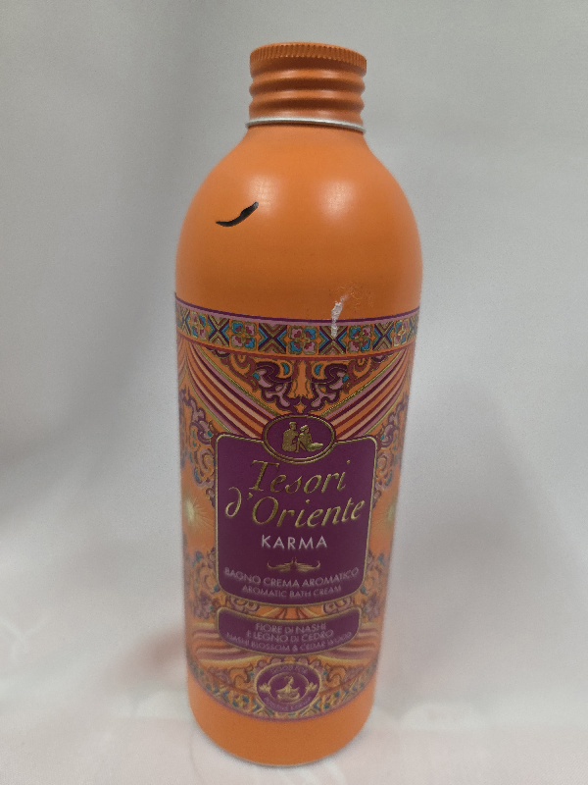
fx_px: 521
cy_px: 392
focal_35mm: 23
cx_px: 294
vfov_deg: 73.9
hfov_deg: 58.9
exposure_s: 1/101
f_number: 1.7
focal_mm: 6.3
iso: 400
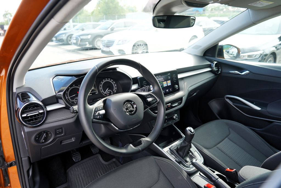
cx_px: 140
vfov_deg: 53.1
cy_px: 94
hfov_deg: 73.7
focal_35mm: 24
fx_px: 187
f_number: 4
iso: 100
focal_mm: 24
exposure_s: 1/60
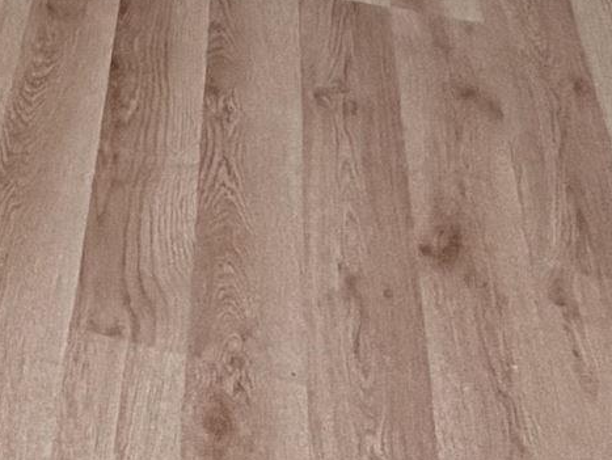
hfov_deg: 19.0
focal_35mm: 92
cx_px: -279
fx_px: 1628
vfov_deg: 11.0
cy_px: -898
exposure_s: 1/60
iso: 320
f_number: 2.2
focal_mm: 2.22
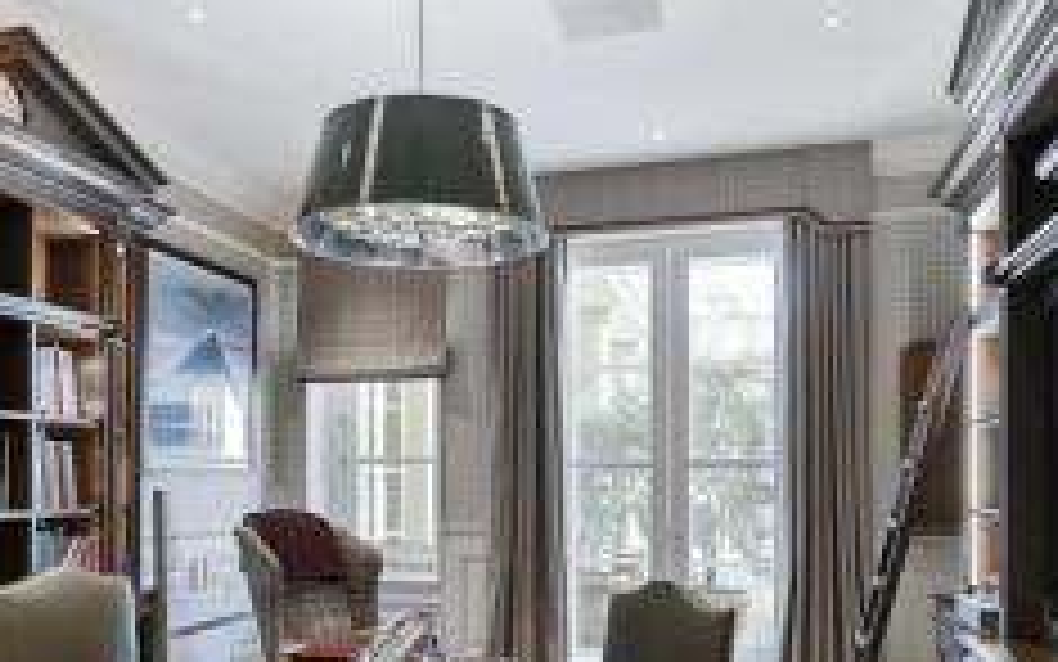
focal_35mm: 33
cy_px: 493
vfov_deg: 37.4
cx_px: 414
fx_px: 952
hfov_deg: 57.6
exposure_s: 1/6
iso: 500
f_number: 4
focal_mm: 16
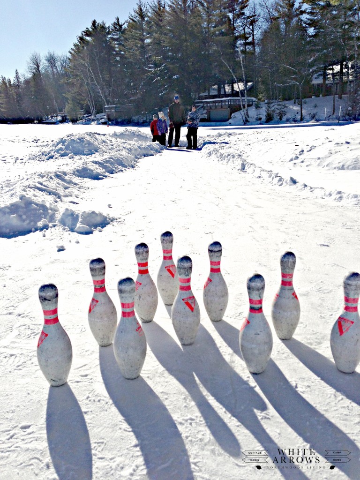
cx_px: 180
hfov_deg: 42.9
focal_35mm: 33
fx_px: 458
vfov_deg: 55.4
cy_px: 240
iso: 50
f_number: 2.4
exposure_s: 1/4926
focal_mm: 4.13
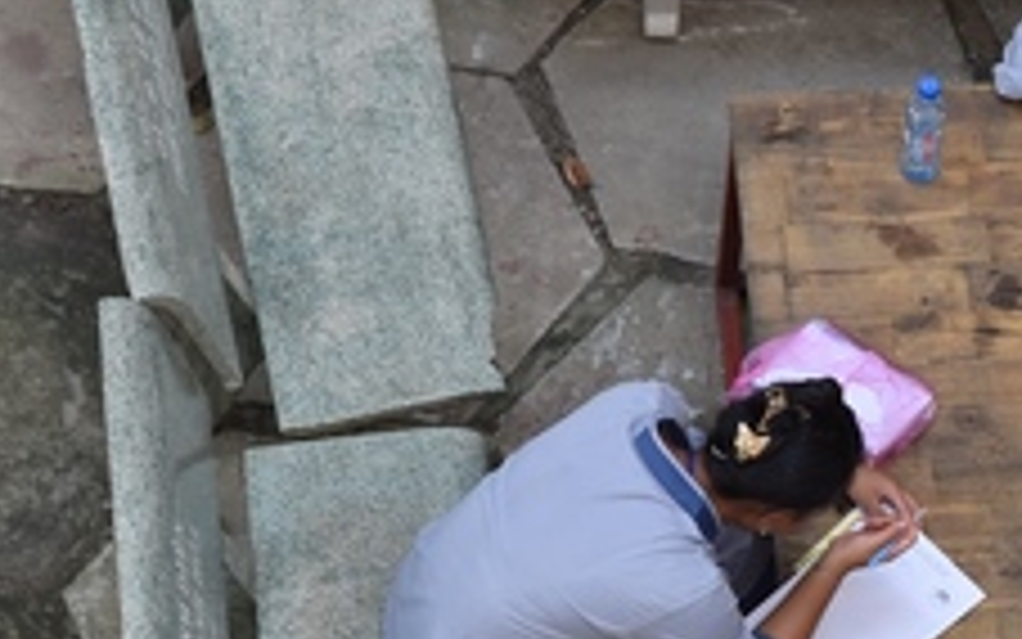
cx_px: 1288
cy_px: 266
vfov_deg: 3.7
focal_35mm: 351
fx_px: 9779
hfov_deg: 5.9
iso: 160
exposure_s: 1/160
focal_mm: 120
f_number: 5.6
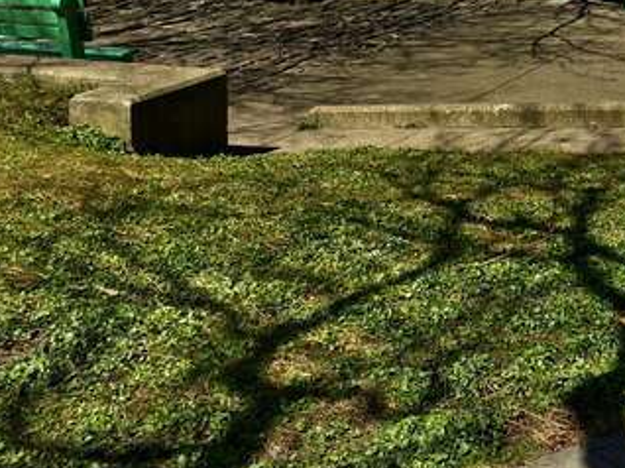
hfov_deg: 25.9
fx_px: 1317
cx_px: 556
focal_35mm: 73
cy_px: -90
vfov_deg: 19.0
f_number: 2.2
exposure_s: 1/1166
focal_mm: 4.15
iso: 25
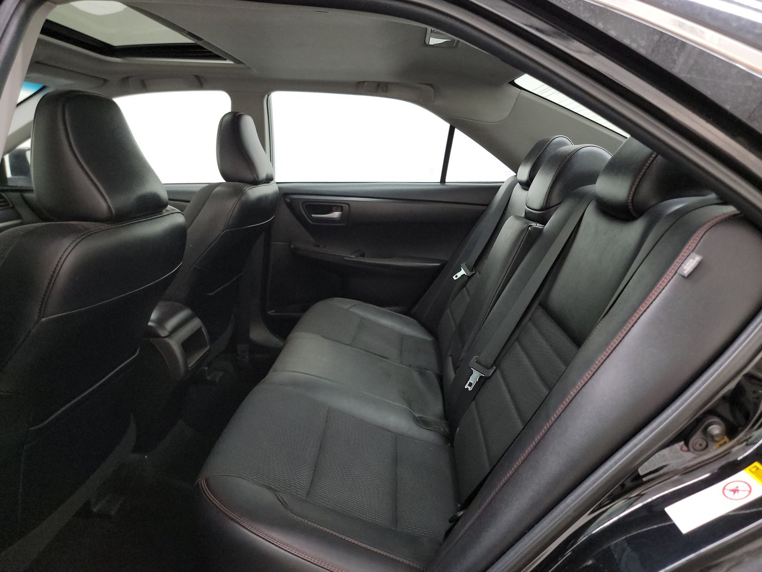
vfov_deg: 56.8
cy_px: 286
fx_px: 528
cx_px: 381
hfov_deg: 71.6
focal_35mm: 24
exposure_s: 1/59
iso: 960
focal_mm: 6.7
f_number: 1.8
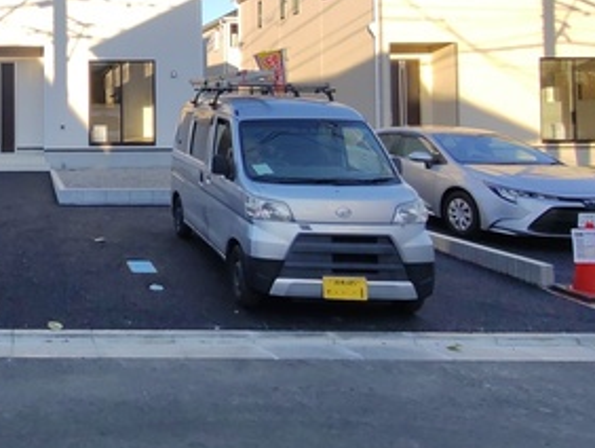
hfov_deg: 45.6
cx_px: 2
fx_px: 585
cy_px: 116
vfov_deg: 40.7
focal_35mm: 34
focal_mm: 1.6
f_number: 2.4
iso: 50
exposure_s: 1/381
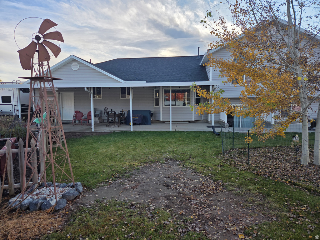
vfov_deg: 58.9
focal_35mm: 23
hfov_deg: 73.9
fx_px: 213
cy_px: 120
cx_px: 160
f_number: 1.8
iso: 80
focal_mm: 5.4
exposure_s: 1/1864
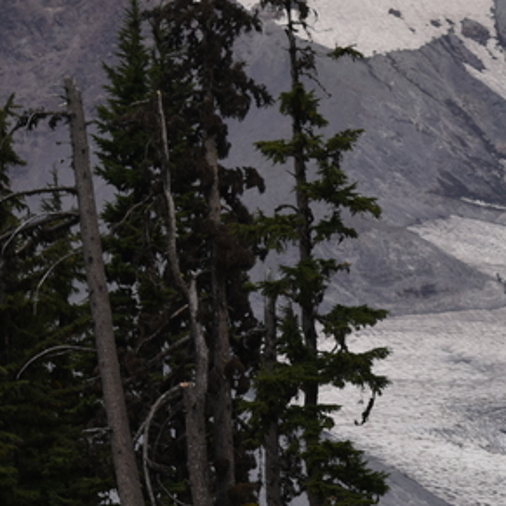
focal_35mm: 456
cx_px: 941
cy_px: 256
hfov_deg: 3.8
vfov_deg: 3.8
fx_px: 7541
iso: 100
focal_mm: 122
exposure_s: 1/400
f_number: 10
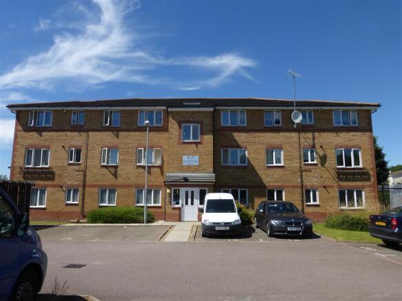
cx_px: 201
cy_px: 150
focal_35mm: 24
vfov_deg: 56.8
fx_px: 279
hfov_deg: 71.6
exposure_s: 1/1300
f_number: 3.3
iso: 100
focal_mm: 4.3
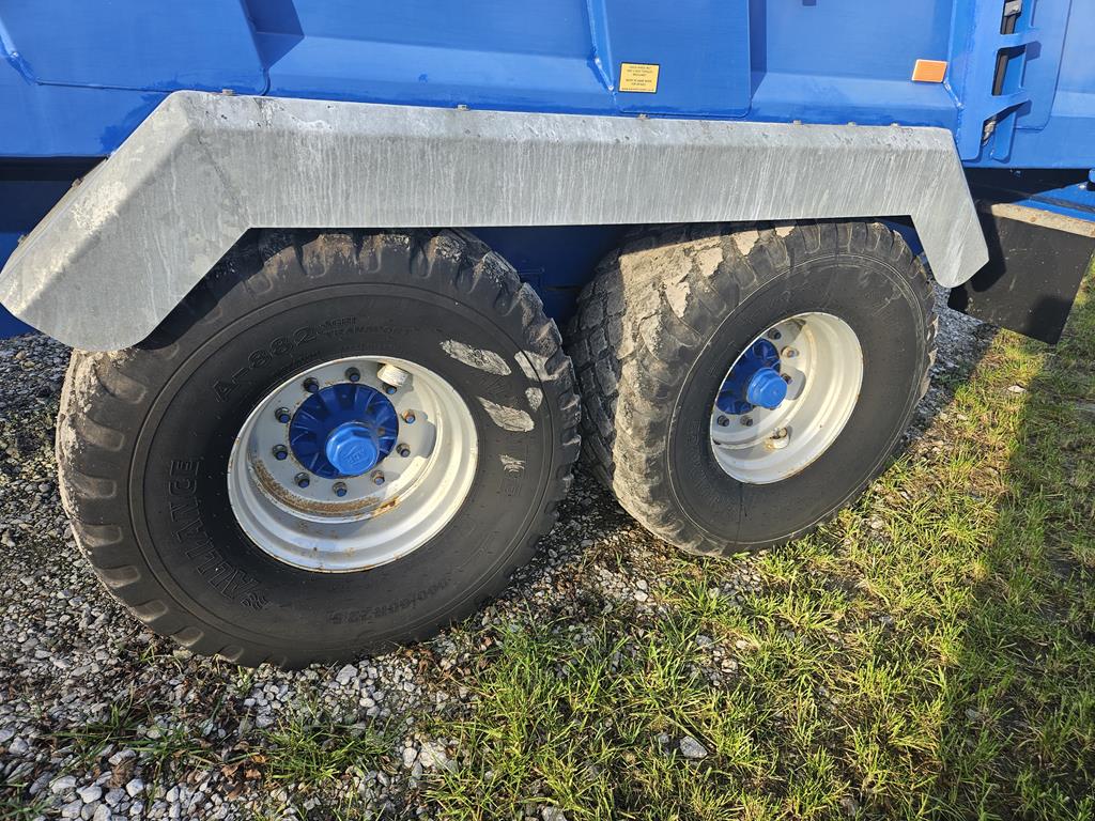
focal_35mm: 23
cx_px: 548
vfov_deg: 58.9
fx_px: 728
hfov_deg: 73.9
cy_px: 410
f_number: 1.8
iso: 25
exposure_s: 1/158
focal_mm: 5.4
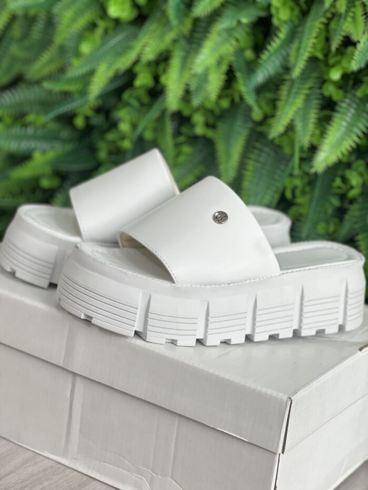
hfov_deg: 19.1
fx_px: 1091
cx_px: 184
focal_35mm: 77
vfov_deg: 25.3
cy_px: 245
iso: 125
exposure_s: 1/120
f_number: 2.8
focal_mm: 9
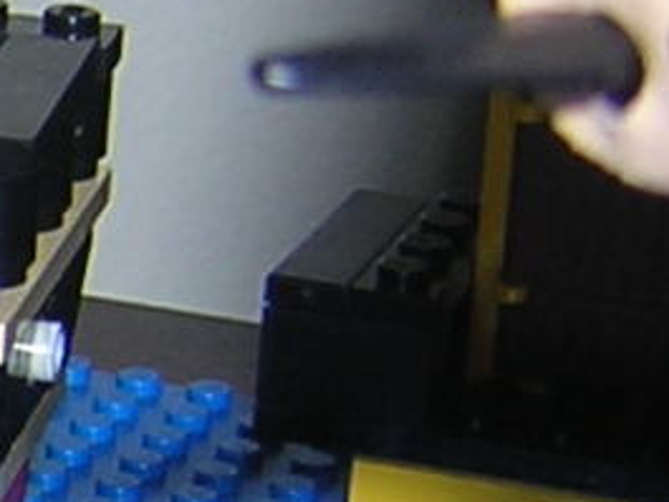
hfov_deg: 8.3
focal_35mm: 217
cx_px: -952
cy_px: 373
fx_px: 4196
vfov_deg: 6.8
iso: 100
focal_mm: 4.7
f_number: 2.6
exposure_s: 1/60.1
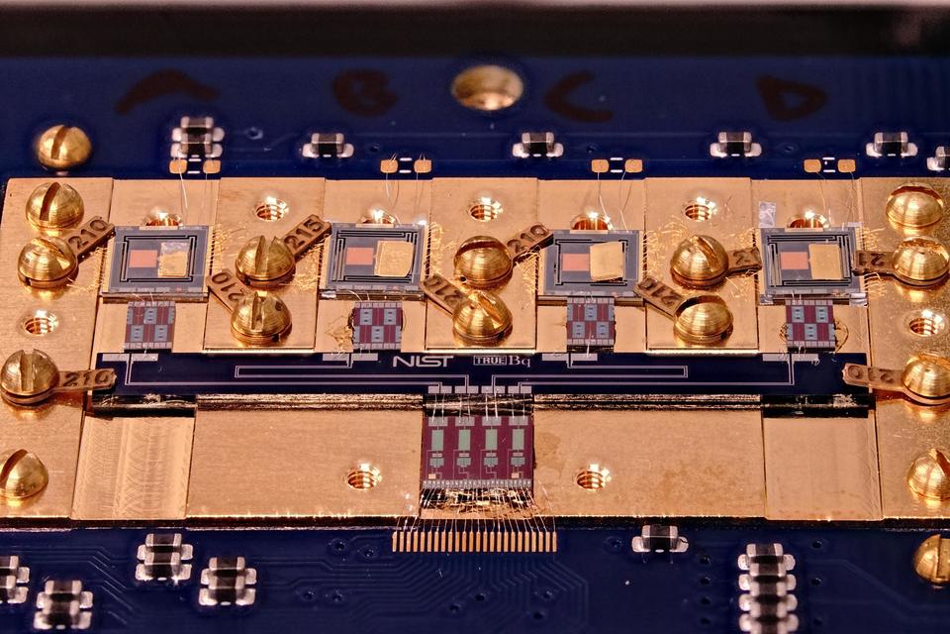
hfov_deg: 20.4
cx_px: 475
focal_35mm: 100
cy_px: 317
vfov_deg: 13.7
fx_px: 2639
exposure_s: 1/100
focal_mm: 100
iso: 6400
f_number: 8
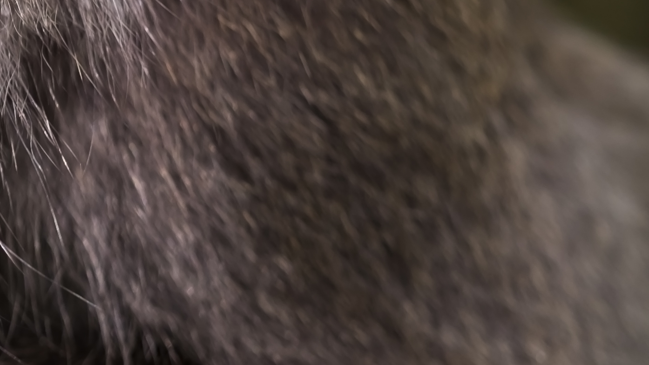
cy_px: 87
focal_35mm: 309
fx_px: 5317
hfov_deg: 6.8
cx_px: -471
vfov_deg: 3.9
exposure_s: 1/160
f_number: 2.8
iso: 200
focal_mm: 56
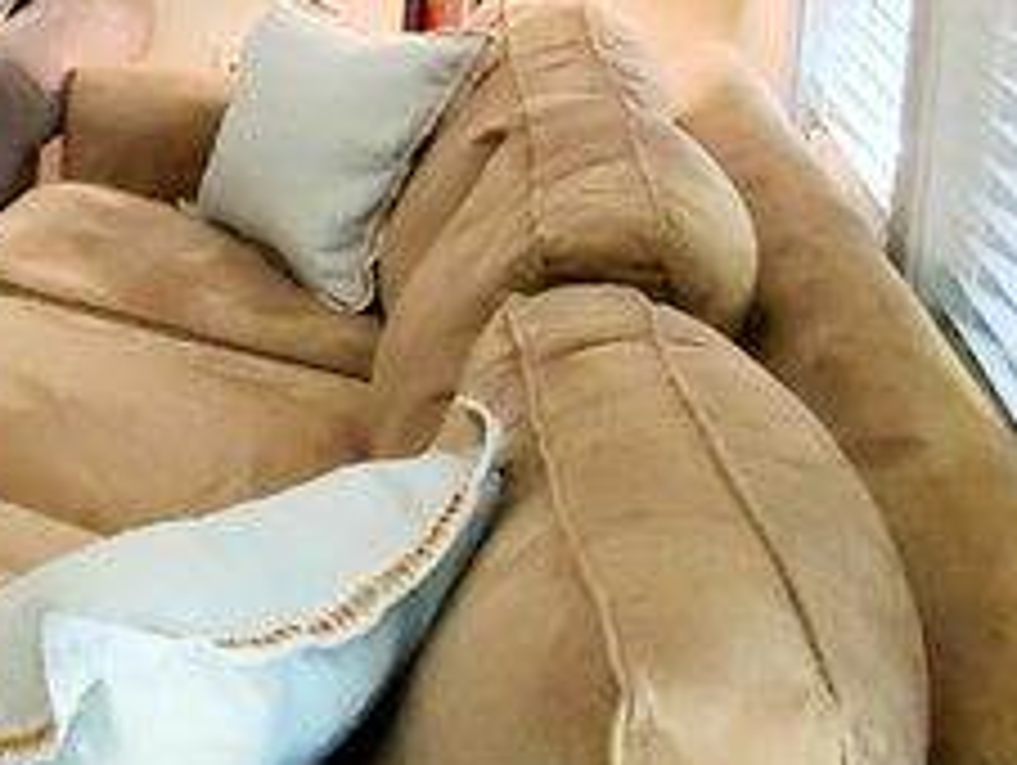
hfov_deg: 27.0
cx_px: -520
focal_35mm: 49
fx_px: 1441
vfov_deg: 27.2
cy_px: -76
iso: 320
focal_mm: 1.8
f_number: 2.2
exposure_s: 1/59
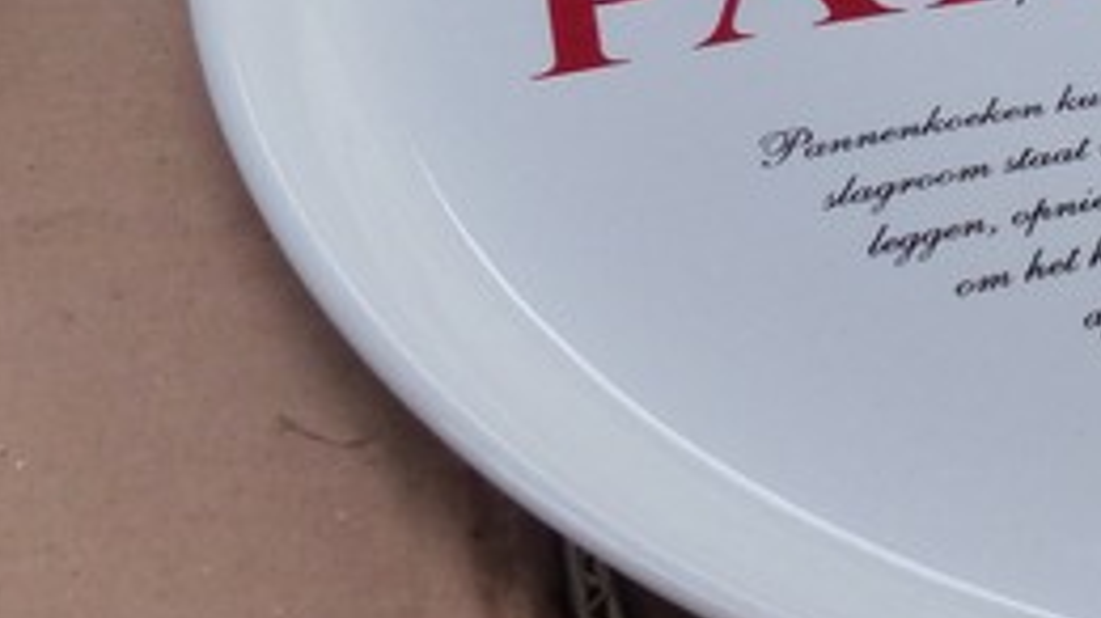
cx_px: 1474
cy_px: 8
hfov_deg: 21.6
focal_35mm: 88
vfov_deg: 13.5
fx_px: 2568
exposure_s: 1/160
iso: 320
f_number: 2.8
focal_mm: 4.5
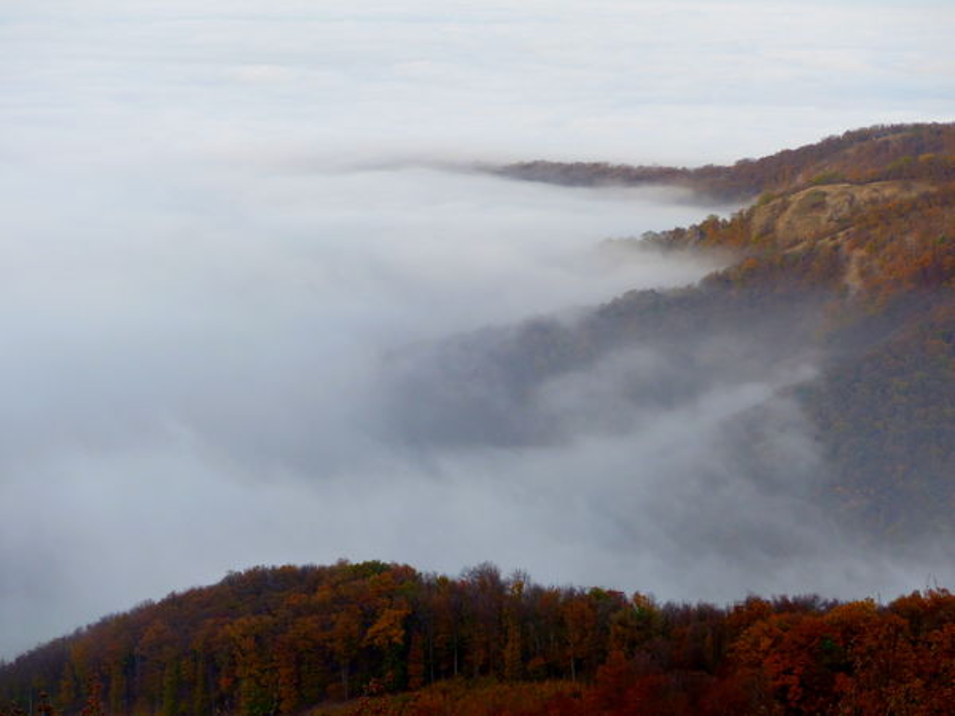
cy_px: 358
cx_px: 478
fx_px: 2952
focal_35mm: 107
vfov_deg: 13.8
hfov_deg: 18.4
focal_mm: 19.2
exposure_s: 1/250
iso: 100
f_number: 2.8
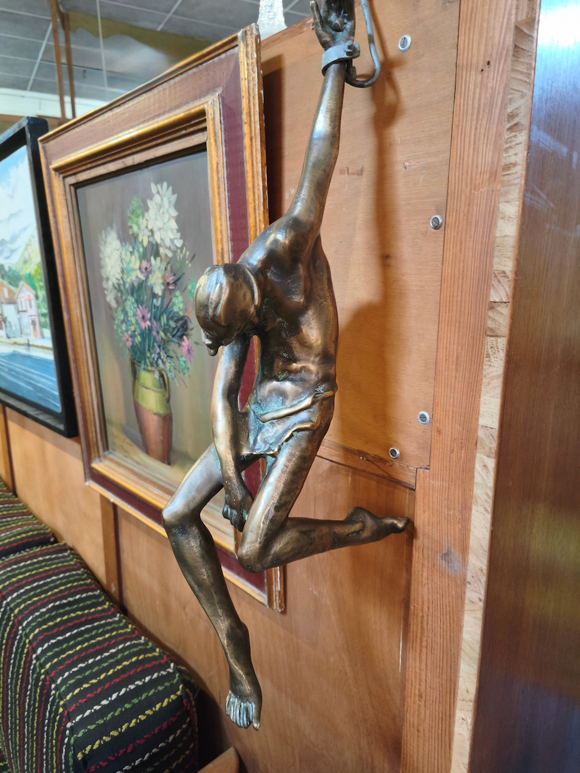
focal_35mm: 23
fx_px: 514
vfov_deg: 73.9
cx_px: 290
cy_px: 386
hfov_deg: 58.9
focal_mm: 5.35
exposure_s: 1/33.3
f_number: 1.7
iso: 800
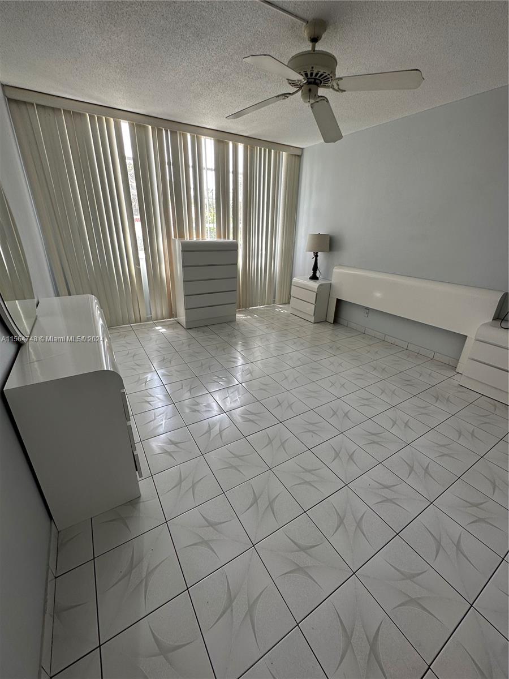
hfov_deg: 85.7
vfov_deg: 102.1
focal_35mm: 14
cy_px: 340
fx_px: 274
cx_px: 254
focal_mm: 2.22
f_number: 2.2
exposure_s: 1/110
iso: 40
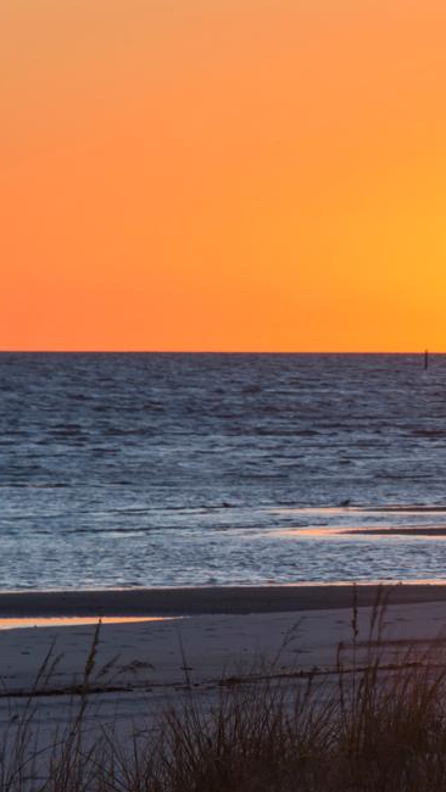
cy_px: 470
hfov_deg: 3.0
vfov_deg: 5.3
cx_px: 699
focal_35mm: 406
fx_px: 8529
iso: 400
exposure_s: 1/15
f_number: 18
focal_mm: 210
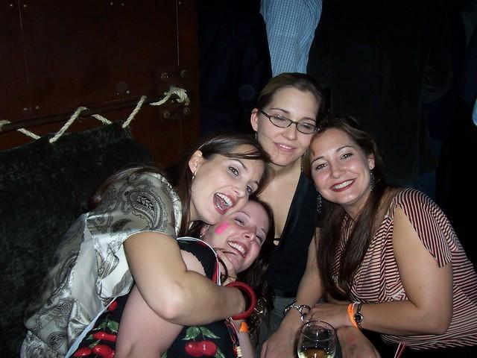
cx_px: 238
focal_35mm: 37
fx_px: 510
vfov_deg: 38.7
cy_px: 179
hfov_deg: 50.1
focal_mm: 5.6
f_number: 2.8
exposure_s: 1/60
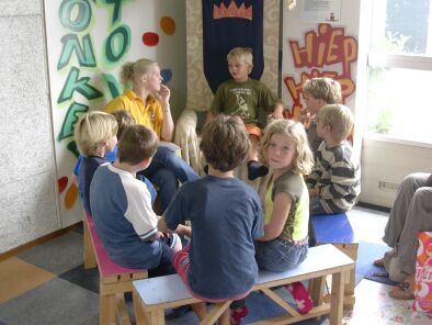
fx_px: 562
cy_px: 162
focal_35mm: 45
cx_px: 216
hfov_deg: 42.1
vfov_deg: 32.2
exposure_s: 1/38
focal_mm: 6.7
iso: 70
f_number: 2.9
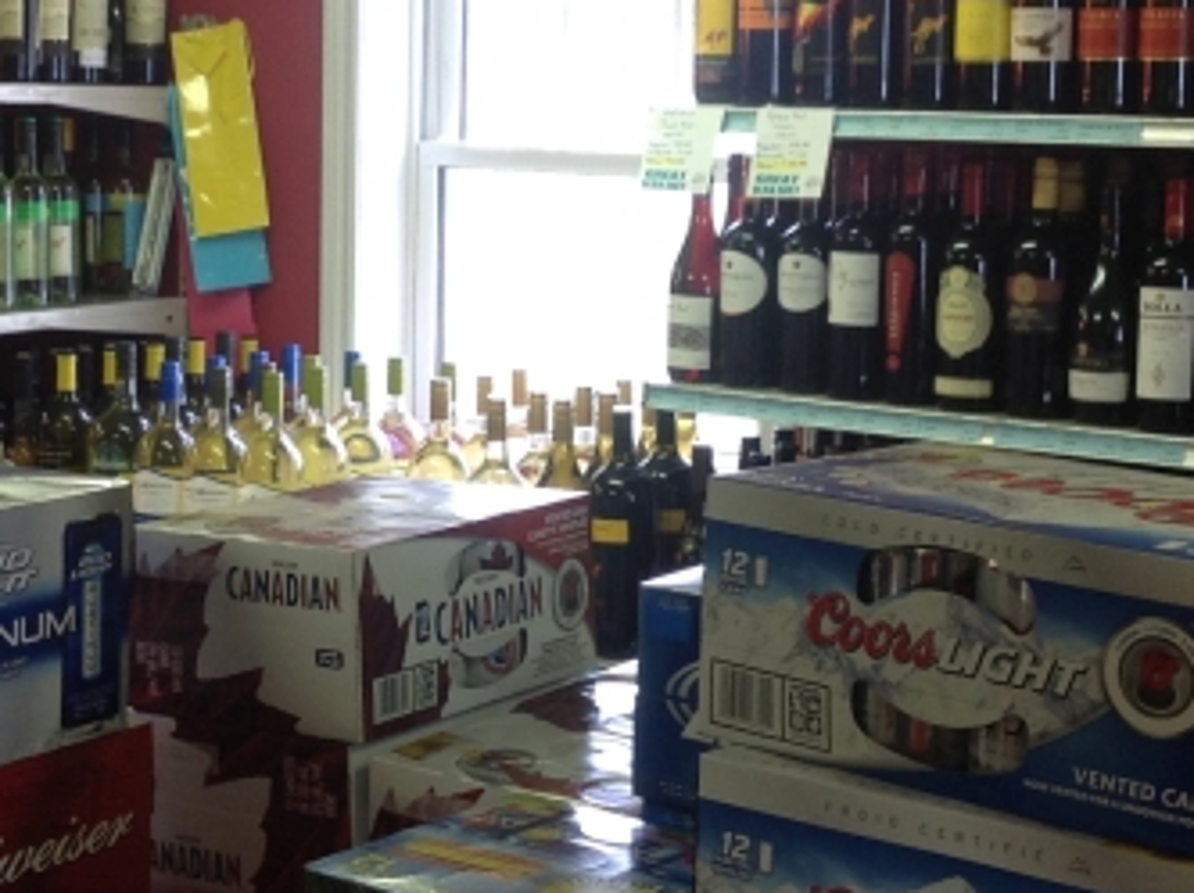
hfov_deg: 23.3
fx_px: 2894
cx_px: 448
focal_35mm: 84
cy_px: 276
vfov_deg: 17.5
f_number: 2.4
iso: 64
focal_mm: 4.28
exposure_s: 1/40
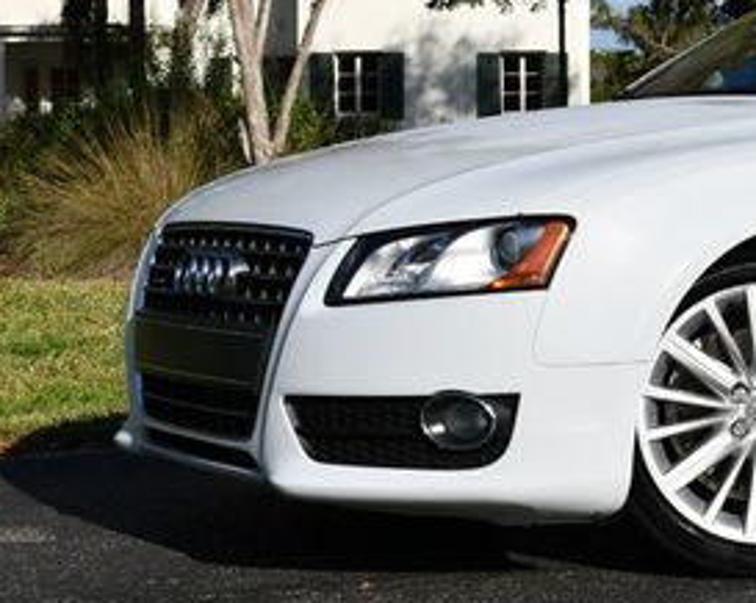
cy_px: 58
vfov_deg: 15.7
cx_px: 878
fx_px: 2169
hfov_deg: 18.8
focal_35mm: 97
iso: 100
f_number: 10
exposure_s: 1/400
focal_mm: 22
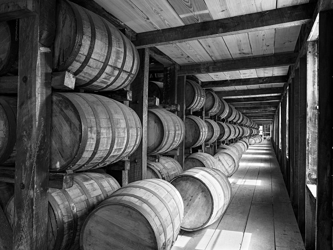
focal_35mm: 25
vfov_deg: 54.9
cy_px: 125
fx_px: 241
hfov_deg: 69.4
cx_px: 166
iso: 100
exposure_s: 1/1.25
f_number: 22
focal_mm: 32
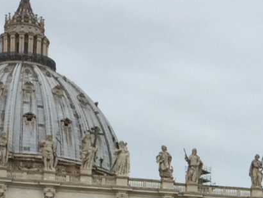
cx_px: 404
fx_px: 1368
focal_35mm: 180
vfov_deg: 8.0
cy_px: 340
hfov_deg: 10.6
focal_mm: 4.15
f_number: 2.2
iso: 32
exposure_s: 1/920
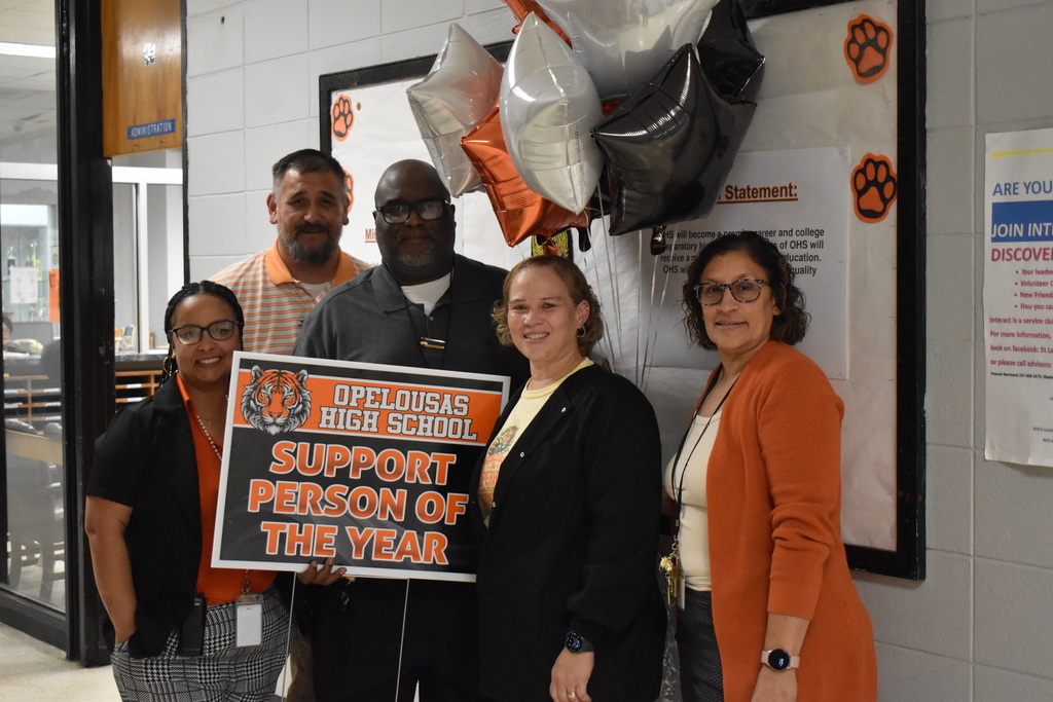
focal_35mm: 54
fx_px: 1580
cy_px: 351
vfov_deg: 25.1
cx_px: 526
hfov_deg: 36.9
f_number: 4.8
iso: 4500
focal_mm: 36
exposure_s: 1/125
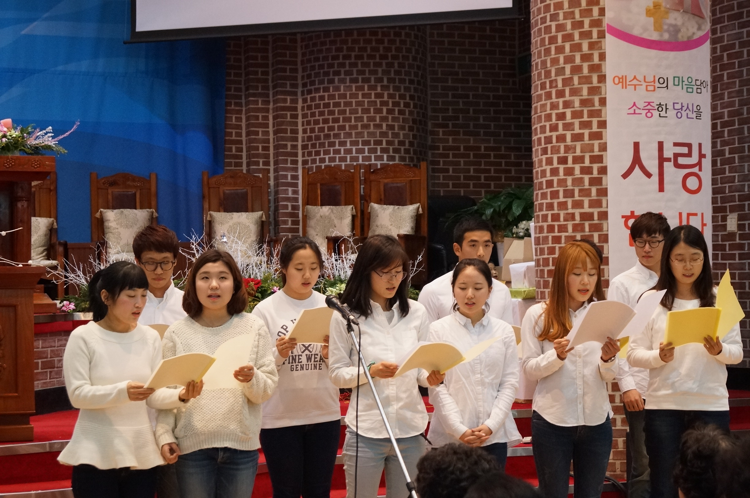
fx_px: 1560
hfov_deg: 27.0
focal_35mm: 75
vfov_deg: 18.1
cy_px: 249
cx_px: 375
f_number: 5.6
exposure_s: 1/80
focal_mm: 50
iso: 1600
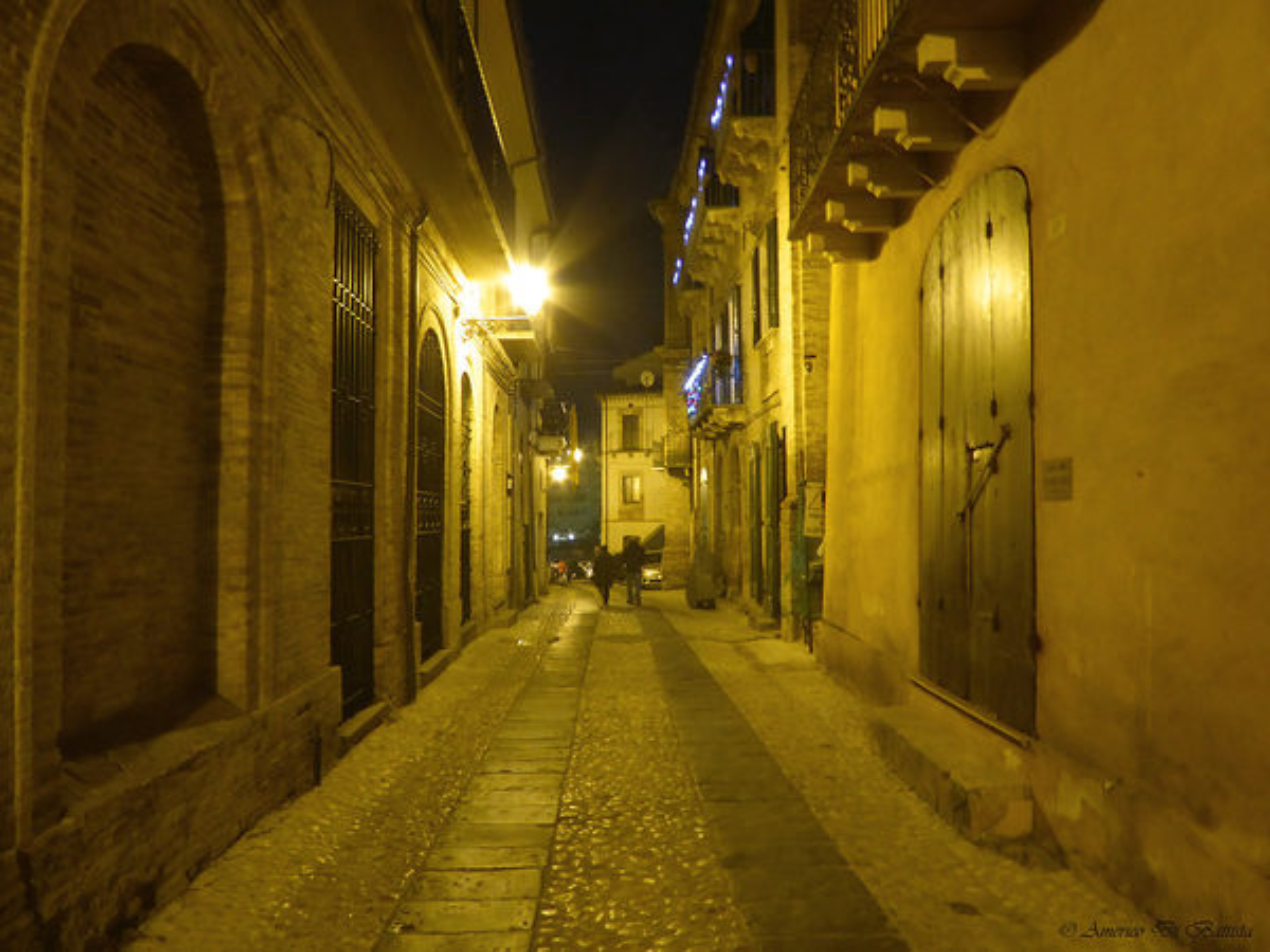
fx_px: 881
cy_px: 476
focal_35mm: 24
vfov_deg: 56.8
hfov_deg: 71.6
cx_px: 635
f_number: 3.3
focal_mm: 4.3
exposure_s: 1/4
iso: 400
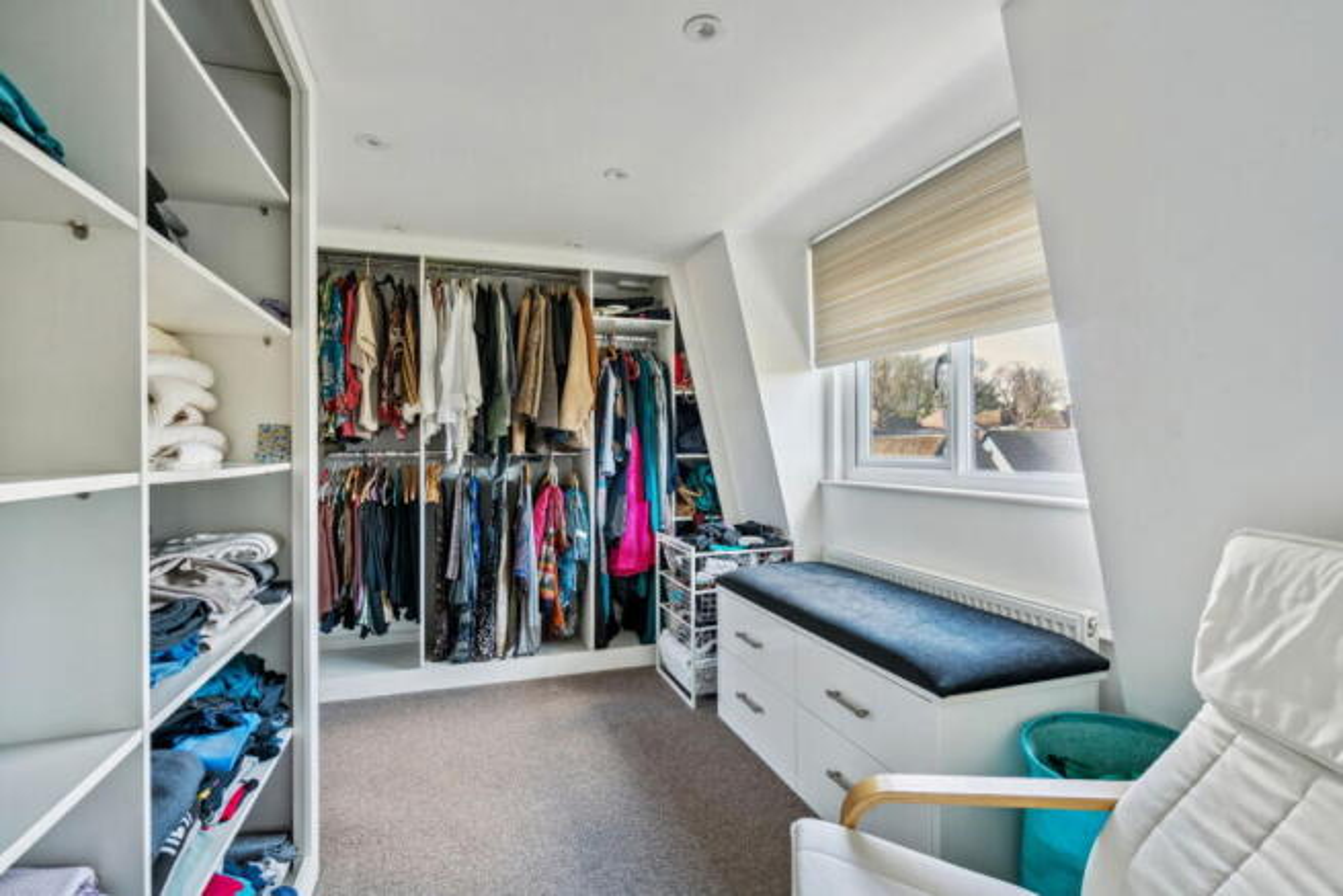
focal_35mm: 16
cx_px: 672
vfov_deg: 73.8
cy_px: 448
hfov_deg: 96.7
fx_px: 597
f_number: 7.1
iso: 640
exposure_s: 1/20
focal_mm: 16
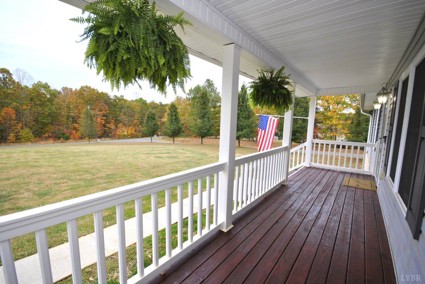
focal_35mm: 15
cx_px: 212
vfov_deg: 77.5
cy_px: 142
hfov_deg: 100.3
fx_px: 177
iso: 160
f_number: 5.6
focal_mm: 10
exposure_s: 1/125
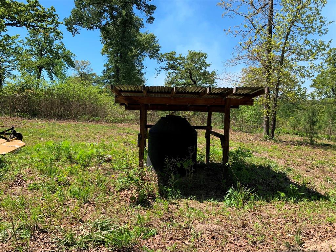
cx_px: 168
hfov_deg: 67.3
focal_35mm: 26
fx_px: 252
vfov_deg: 53.0
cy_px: 126
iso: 25
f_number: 1.8
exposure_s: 1/1314
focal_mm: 4.25
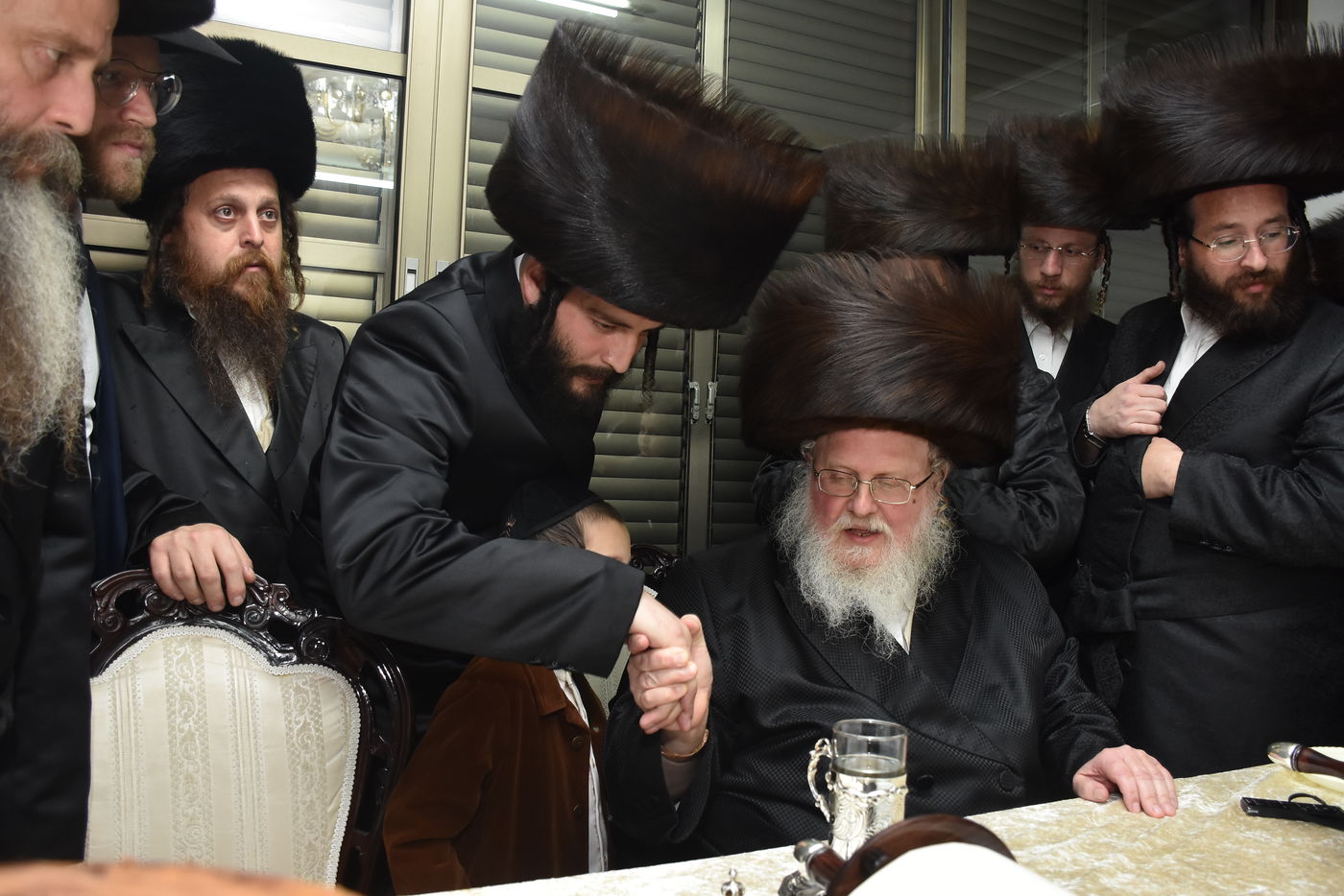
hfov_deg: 67.4
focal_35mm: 27
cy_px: 448
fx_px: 1008
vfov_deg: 47.9
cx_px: 672
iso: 1000
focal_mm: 18
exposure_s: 1/80
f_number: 5.6
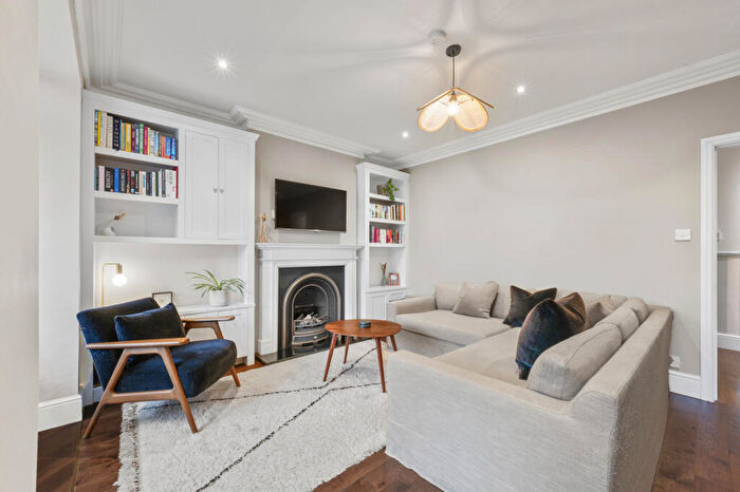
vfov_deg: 81.2
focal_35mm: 14
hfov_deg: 104.3
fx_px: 288
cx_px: 370
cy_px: 246
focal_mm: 14
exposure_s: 2
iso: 200
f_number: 16
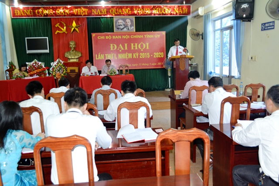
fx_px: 256
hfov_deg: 57.2
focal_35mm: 33
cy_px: 93
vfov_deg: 40.0
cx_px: 140
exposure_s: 1/60
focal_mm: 22
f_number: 3.8
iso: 1400
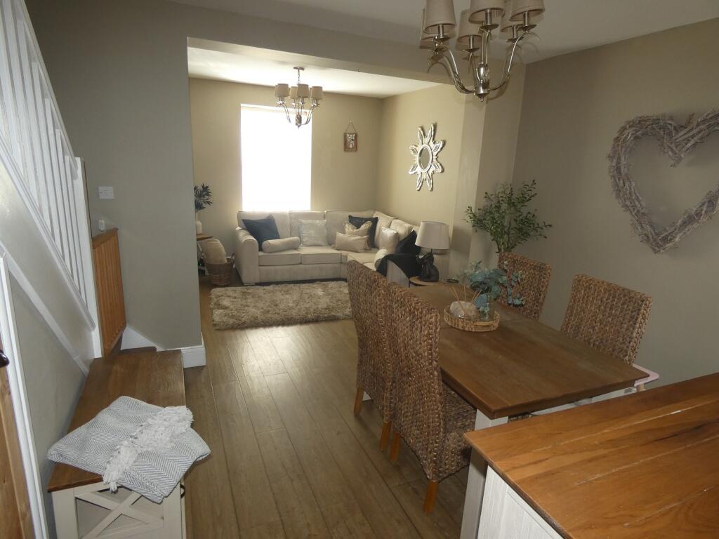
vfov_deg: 66.0
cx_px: 360
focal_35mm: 20
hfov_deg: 81.7
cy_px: 270
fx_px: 415
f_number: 2.8
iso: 200
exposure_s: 1/60
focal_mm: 3.6
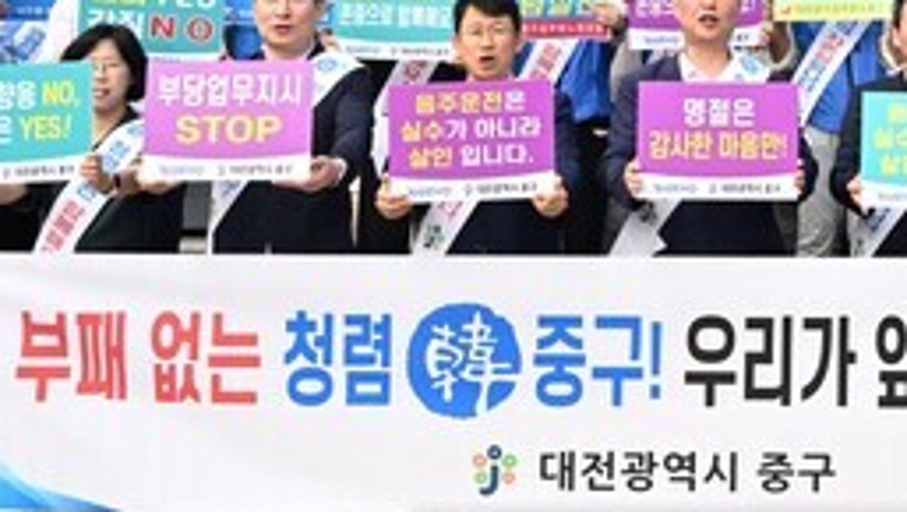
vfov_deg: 17.9
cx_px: 798
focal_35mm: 66
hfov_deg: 30.6
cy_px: 14
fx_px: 1588
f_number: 8
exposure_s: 1/200
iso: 400
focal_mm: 27
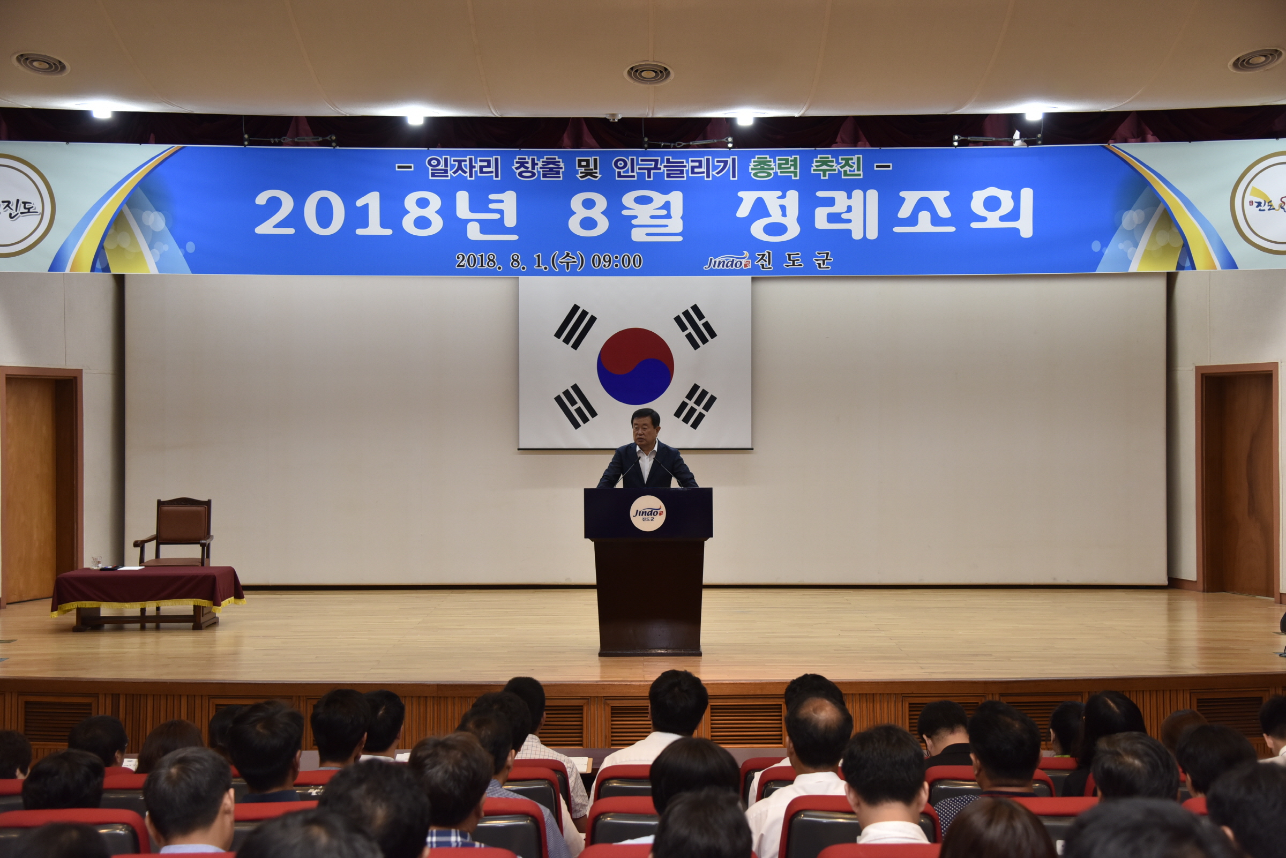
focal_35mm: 46
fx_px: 1643
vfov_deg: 29.3
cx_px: 643
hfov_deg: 42.7
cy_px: 429
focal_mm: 46
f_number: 4.5
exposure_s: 1/125
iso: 800
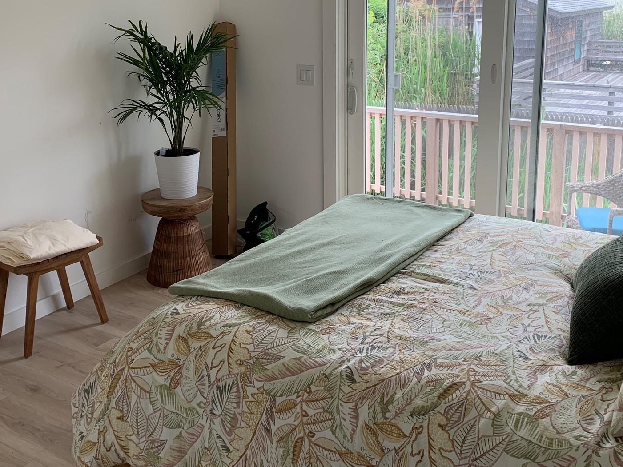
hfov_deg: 49.0
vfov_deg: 37.1
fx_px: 684
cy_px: 140
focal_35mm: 38
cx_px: 311
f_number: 1.8
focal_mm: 4.25
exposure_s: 1/121
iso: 40
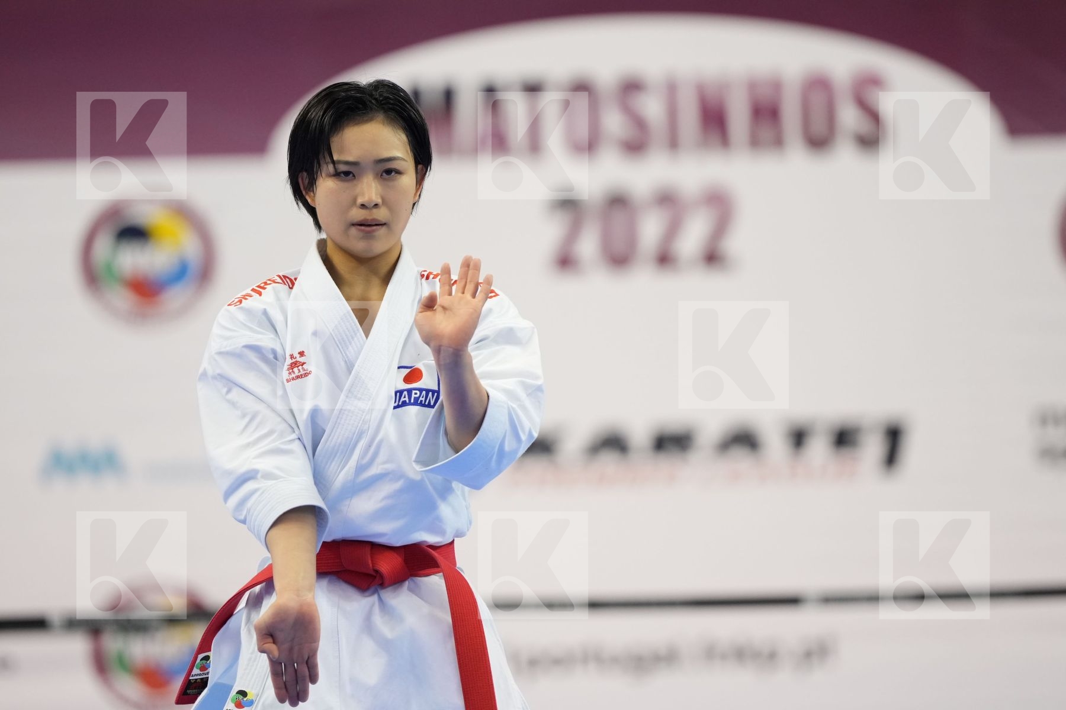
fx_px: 7402
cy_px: 355
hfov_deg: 8.2
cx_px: 533
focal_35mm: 250
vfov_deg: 5.5
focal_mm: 167
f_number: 2.8
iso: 1600
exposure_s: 1/500
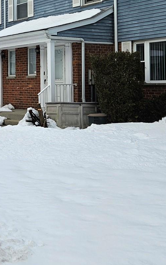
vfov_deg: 32.5
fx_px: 449
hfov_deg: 19.9
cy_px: 72
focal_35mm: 62
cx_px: -25
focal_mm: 5.4
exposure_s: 1/1117
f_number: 1.8
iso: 25
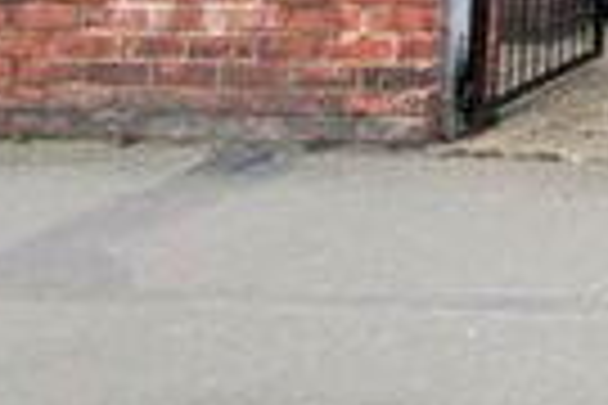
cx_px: 1432
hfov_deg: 14.9
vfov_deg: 12.4
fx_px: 1508
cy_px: -538
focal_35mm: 89
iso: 400
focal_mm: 11.5
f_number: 5
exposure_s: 1/100
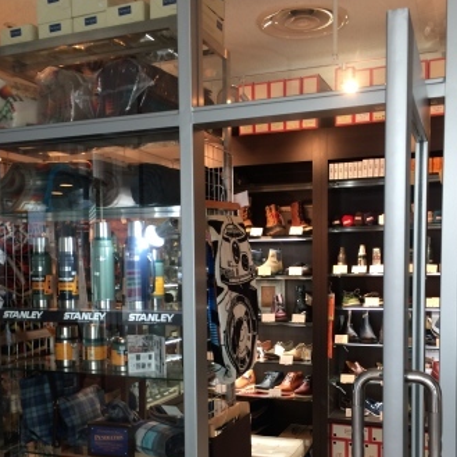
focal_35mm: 39
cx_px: 235
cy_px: 310
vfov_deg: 42.2
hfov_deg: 42.8
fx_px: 583
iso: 64
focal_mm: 4.15
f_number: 2.2
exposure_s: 1/30
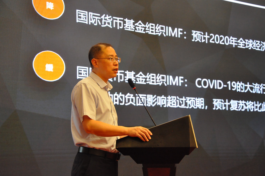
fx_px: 496
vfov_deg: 20.1
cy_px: 88
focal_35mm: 68
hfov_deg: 29.9
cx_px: 132
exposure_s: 1/125
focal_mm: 45
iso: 3200
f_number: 5.6
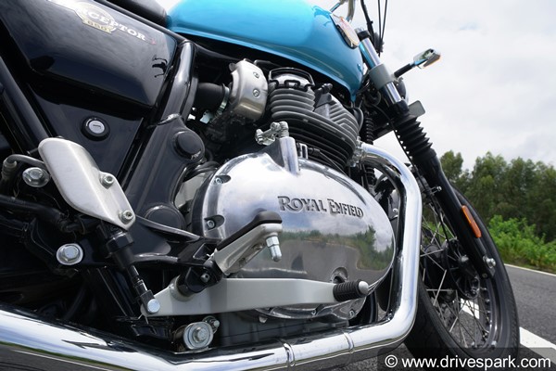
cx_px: 278
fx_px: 371
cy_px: 186
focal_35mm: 24
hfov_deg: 73.7
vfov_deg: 53.1
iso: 100
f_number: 13
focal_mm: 24
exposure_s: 1/100
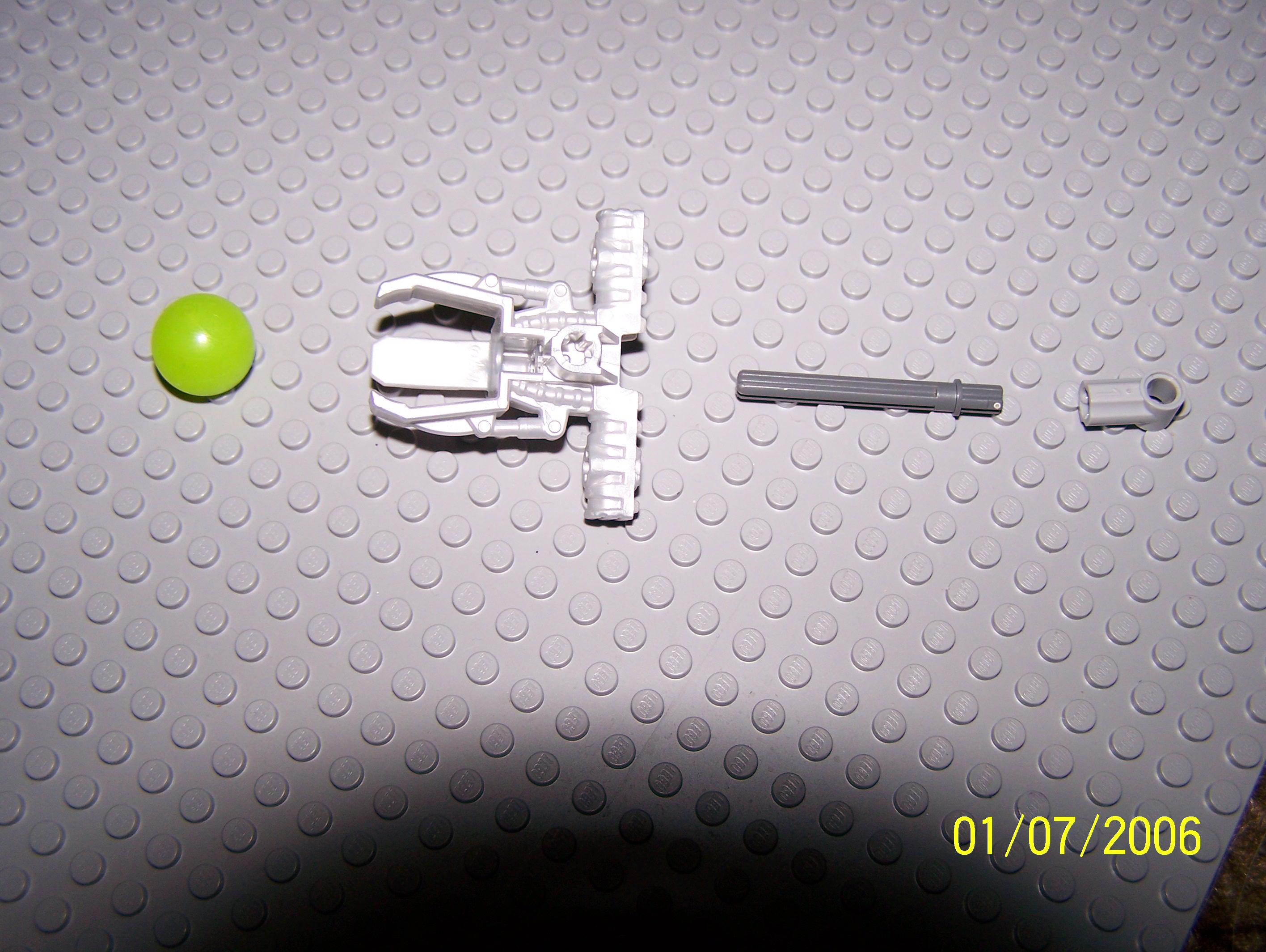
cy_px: 476
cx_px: 633
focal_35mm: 38
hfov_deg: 48.9
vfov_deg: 37.8
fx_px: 1391
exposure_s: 1/800
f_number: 2.8
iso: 80
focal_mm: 6.3
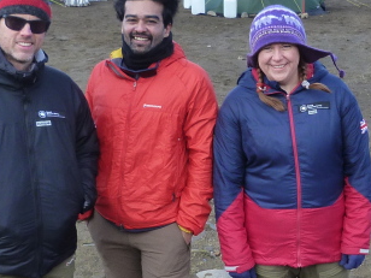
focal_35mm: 83
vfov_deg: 17.8
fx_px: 890
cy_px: 171
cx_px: 281
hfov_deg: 23.3
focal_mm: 4.5
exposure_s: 1/250
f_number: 4
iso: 125
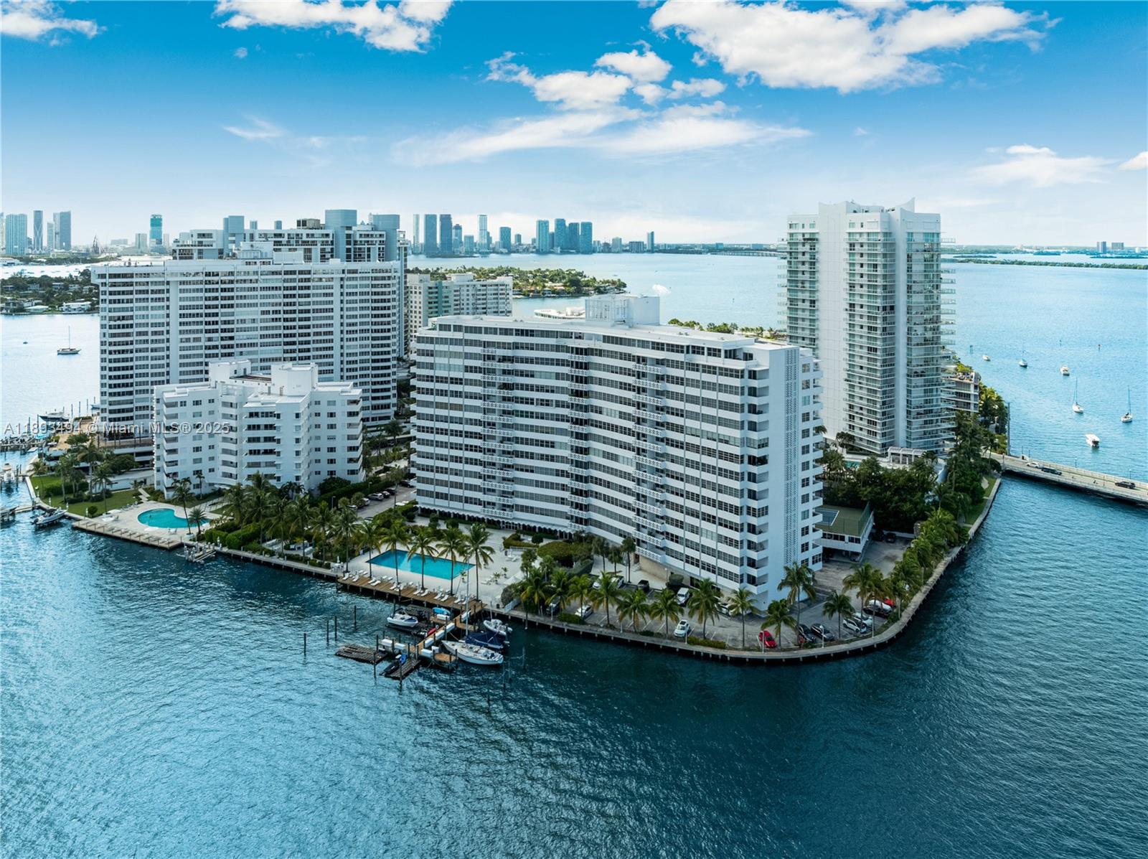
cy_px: 430
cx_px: 574
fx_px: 795
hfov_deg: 71.6
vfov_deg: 56.7
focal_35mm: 24
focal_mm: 12.29
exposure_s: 1/400
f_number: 5.6
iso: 100
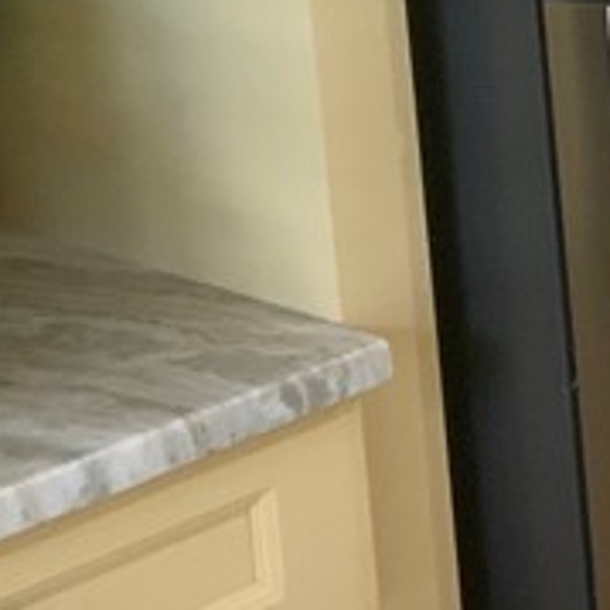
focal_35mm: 147
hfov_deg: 11.3
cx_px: 988
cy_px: -140
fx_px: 2931
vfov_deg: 11.6
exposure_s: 1/60
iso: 100
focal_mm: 3
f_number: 1.8
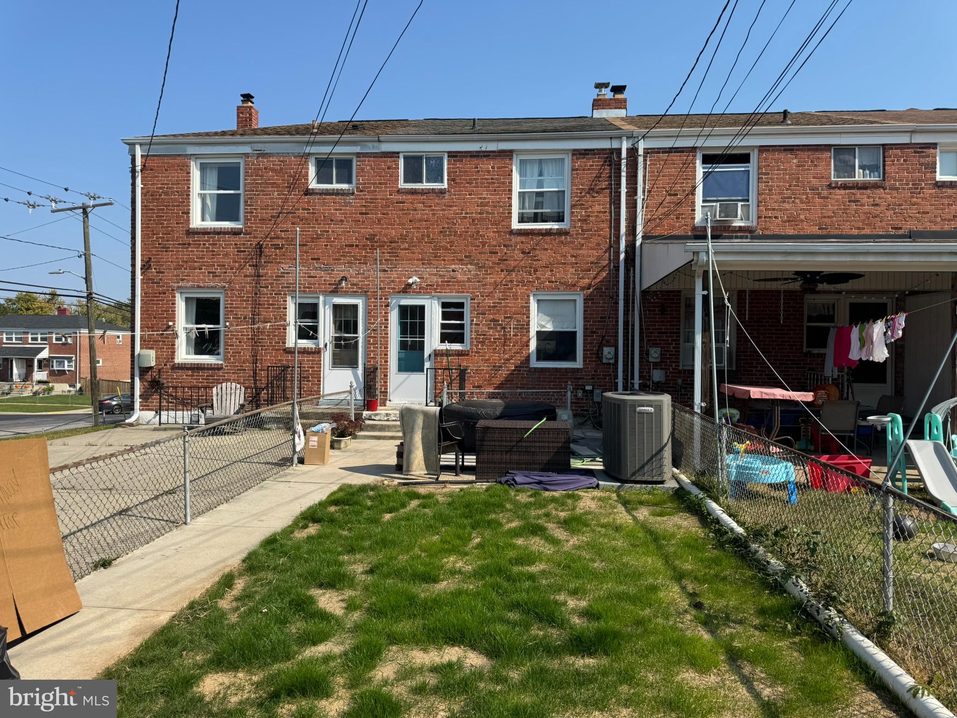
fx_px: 664
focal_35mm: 24
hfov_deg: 71.6
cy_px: 359
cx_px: 478
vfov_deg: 56.8
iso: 80
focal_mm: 6.76
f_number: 1.78
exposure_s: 1/4608
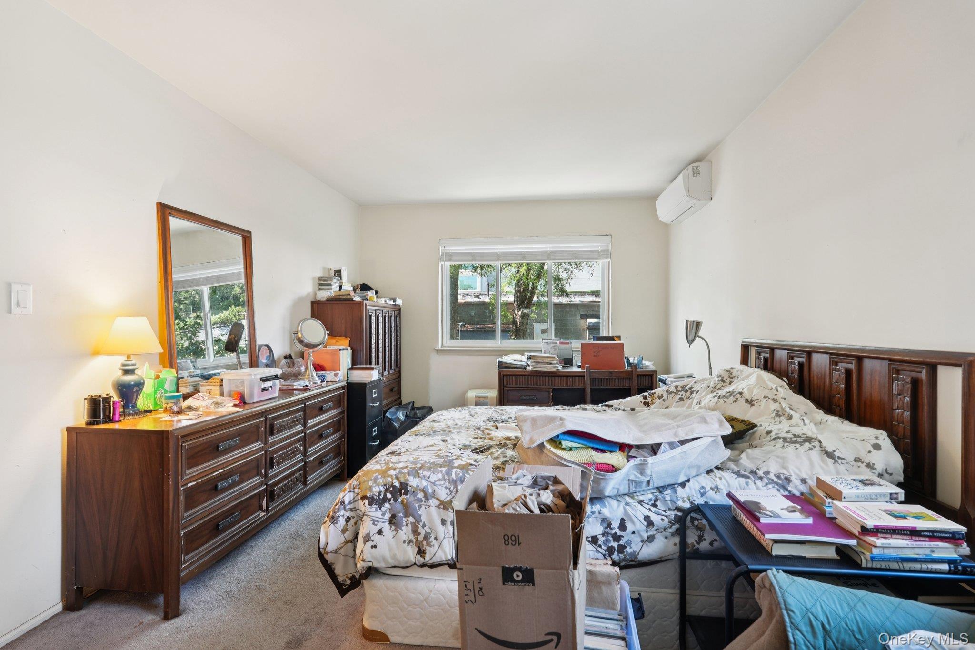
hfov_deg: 93.3
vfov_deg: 70.4
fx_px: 460
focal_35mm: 17
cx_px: 488
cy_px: 325
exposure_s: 1/6
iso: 400
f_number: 8
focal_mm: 17
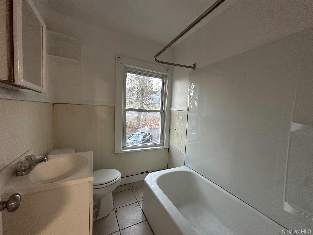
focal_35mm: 14
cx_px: 156
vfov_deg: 85.7
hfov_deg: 102.1
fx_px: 127
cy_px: 118
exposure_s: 1/60
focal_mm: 2.22
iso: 500
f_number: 2.2
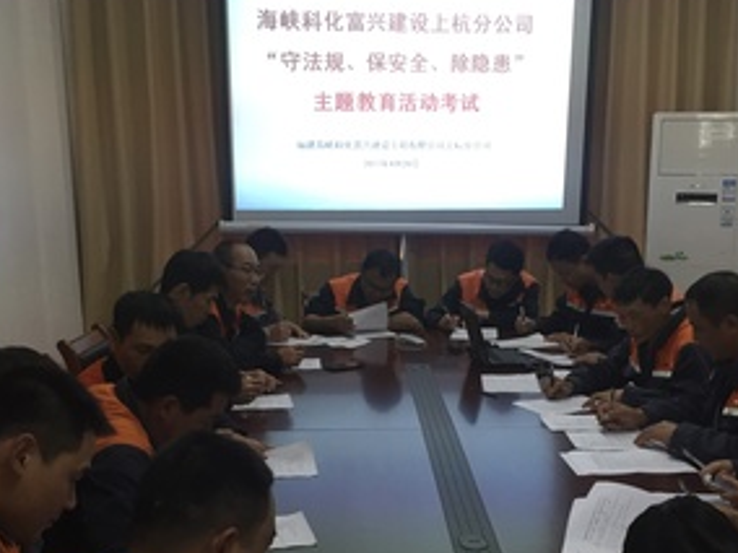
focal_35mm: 51
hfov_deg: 37.4
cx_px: 413
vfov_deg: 28.2
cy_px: 406
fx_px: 1087
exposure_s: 1/33
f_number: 2.2
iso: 50
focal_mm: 4.15
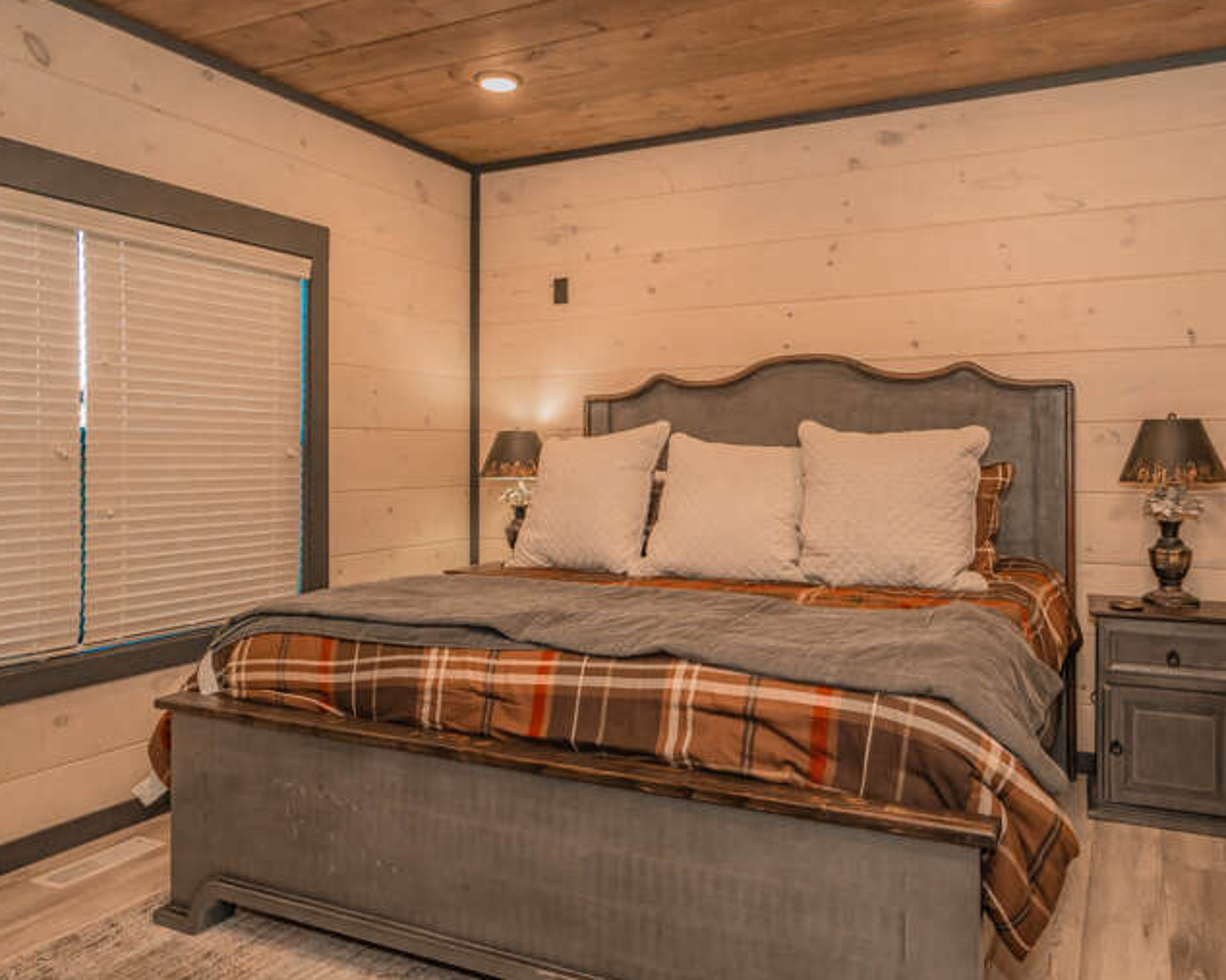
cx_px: 671
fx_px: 907
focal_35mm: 25
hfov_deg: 68.0
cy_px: 489
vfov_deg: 56.8
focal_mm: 22
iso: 1600
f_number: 8
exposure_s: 1/100
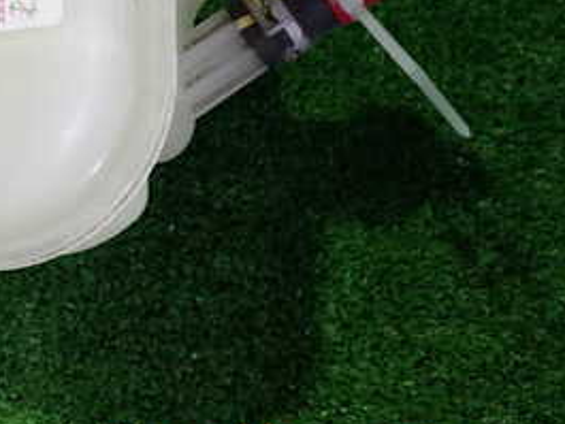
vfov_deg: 20.9
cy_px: -4
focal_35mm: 68
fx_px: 1110
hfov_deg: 26.4
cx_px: -51
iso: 320
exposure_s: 1/30
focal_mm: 5.4
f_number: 2.3
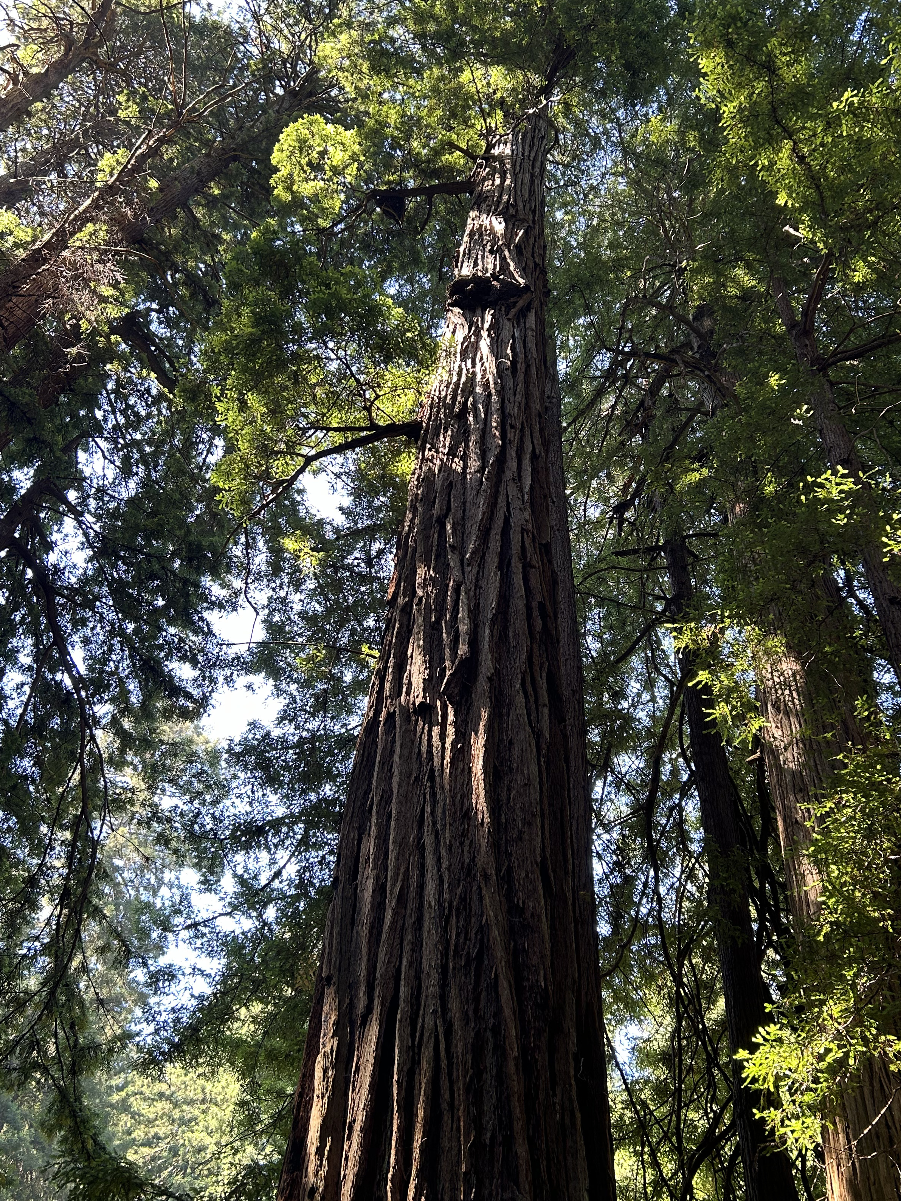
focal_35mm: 33
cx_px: 464
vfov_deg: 55.3
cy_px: 555
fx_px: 1145
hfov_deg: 42.9
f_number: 1.5
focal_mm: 5.7
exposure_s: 1/121
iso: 100
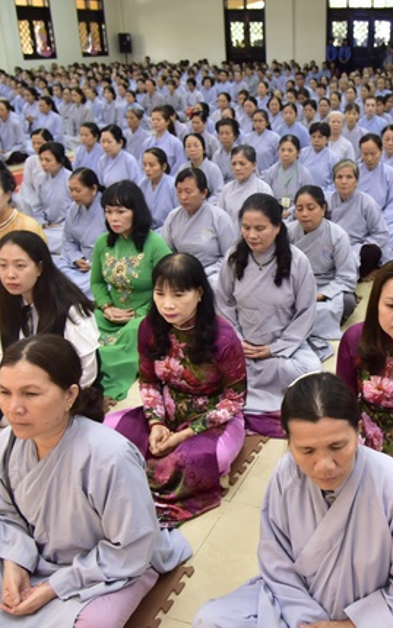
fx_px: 634
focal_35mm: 37
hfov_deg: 33.1
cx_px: 335
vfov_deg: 52.7
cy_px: 313
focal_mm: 24
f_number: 4
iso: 1000
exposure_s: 1/50
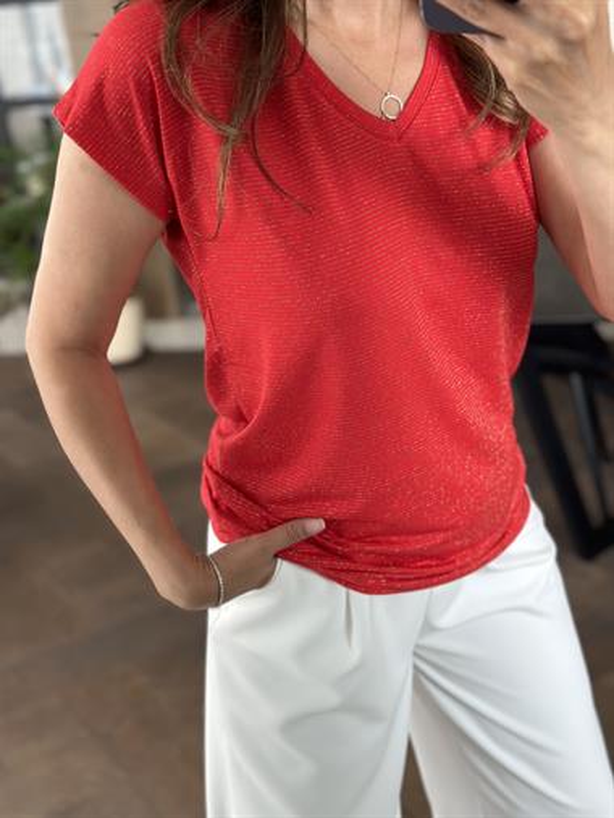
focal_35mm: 48
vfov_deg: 39.6
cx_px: 307
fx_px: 1134
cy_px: 409
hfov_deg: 30.3
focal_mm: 6.86
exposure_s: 1/60
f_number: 1.78
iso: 200
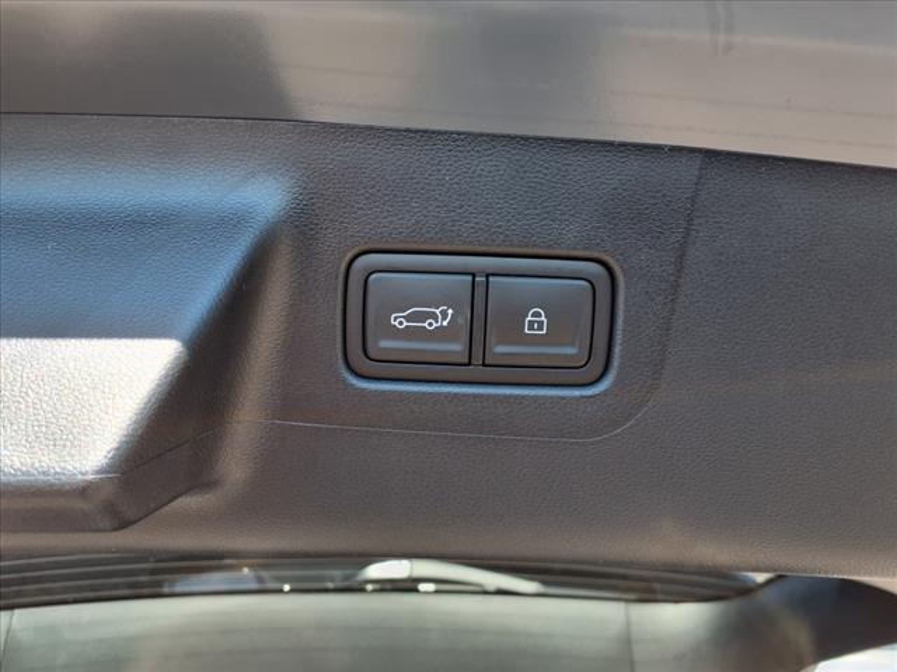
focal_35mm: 27
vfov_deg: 51.4
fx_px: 700
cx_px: 448
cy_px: 336
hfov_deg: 65.3
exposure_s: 1/172
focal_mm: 3.58
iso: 40
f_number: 1.9
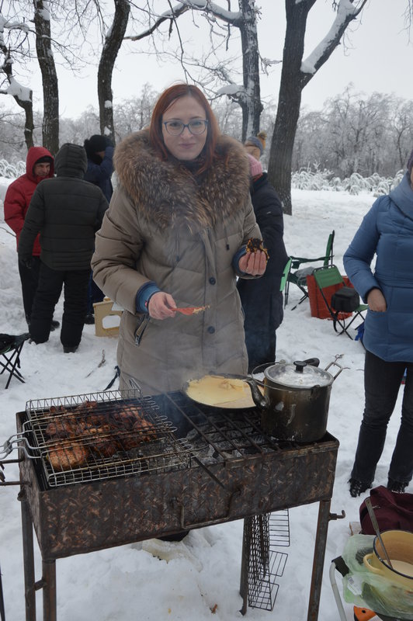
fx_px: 569
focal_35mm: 33
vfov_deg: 57.3
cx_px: 206
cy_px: 310
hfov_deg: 39.9
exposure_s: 1/160
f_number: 6.3
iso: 100
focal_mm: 22
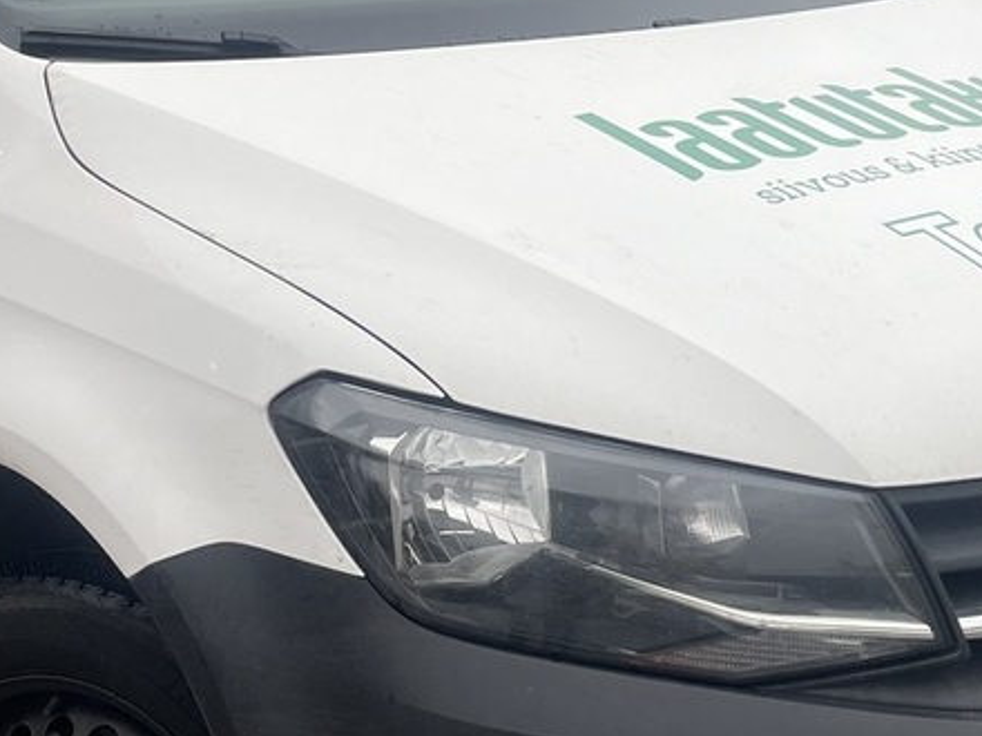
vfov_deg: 17.3
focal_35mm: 85
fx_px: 2411
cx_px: 190
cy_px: 232
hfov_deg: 22.7
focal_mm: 4.2
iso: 64
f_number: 1.6
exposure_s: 1/121
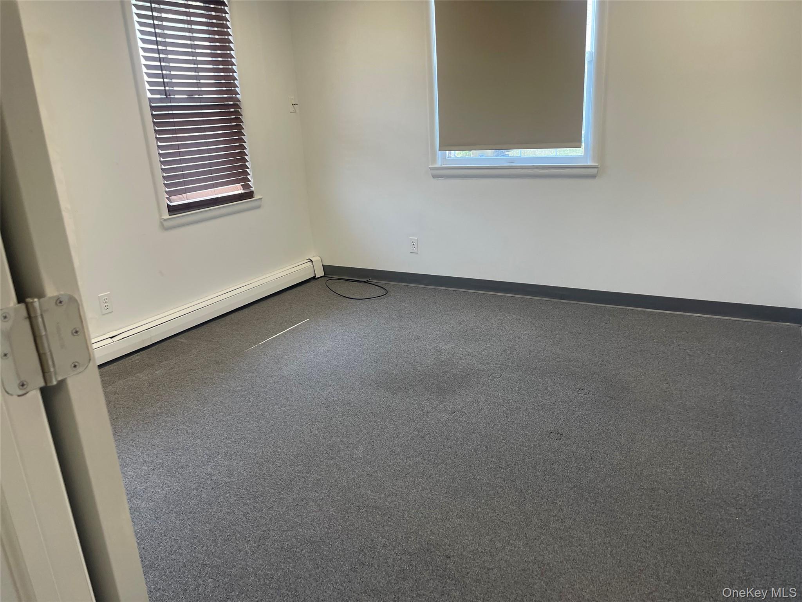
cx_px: 401
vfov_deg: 54.9
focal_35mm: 25
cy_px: 301
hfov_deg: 69.4
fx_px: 579
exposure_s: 1/120
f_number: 1.6
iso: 125
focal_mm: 5.1
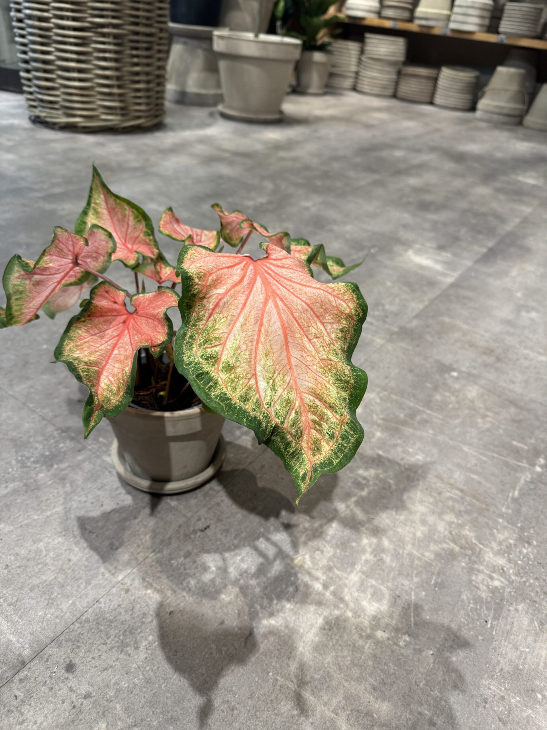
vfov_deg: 71.6
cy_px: 365
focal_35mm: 24
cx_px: 274
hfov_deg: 56.8
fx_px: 506
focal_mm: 6.76
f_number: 1.78
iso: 125
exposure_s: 1/100
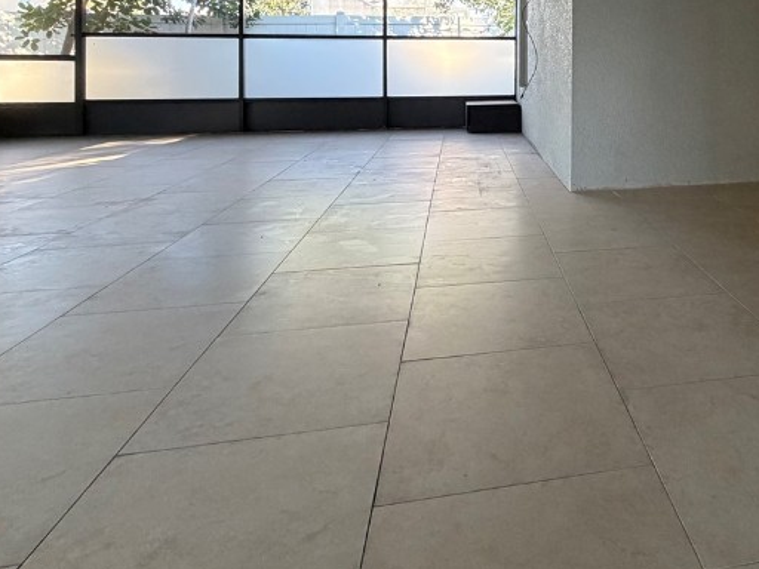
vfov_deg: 45.5
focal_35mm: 28
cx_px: 599
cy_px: 67
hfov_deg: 58.9
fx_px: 614
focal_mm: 2.22
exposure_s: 1/87
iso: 320
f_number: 2.2
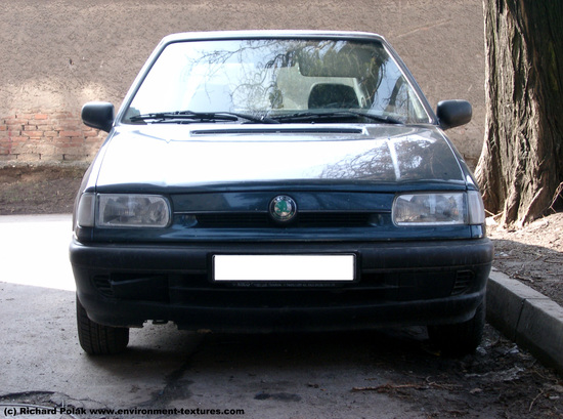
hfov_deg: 26.4
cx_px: 282
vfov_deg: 19.8
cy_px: 210
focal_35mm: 74
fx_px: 1200
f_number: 3.8
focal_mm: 15.2
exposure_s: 1/160
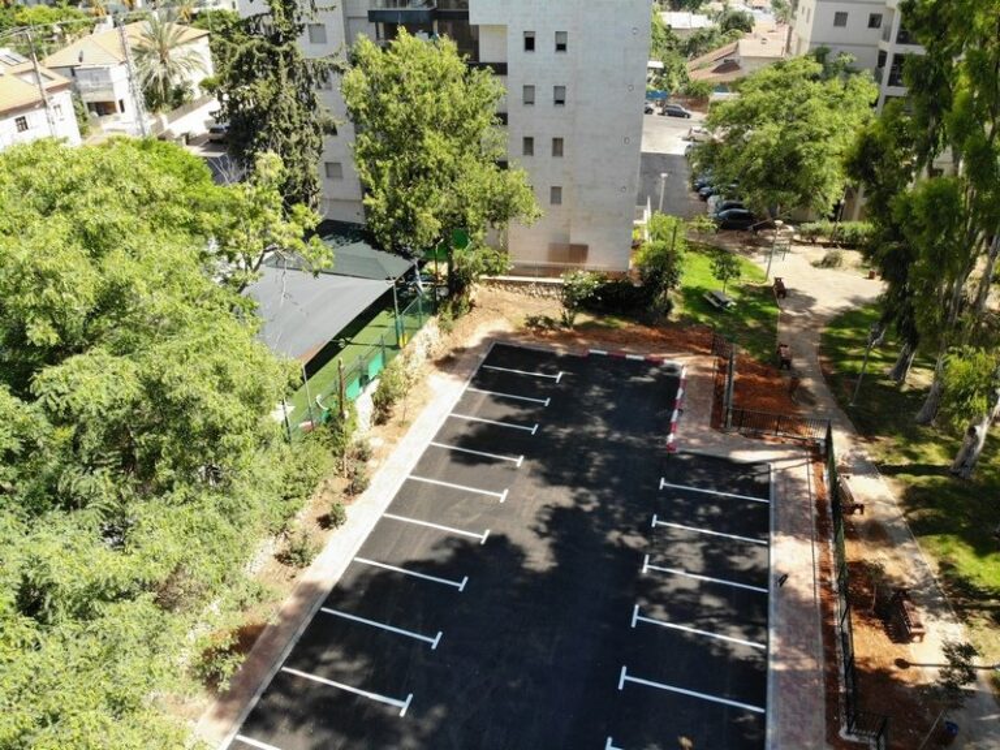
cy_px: 375
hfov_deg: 71.6
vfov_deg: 56.8
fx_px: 693
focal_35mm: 24
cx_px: 500
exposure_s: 1/362
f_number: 2.8
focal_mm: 4.5
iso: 100
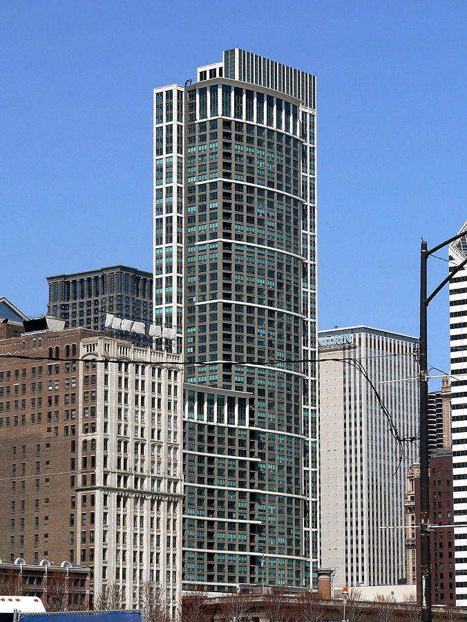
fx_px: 2085
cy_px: 311
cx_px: 234
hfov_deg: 12.8
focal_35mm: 116
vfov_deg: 17.0
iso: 80
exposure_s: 1/500
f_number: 5.6
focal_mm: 19.2
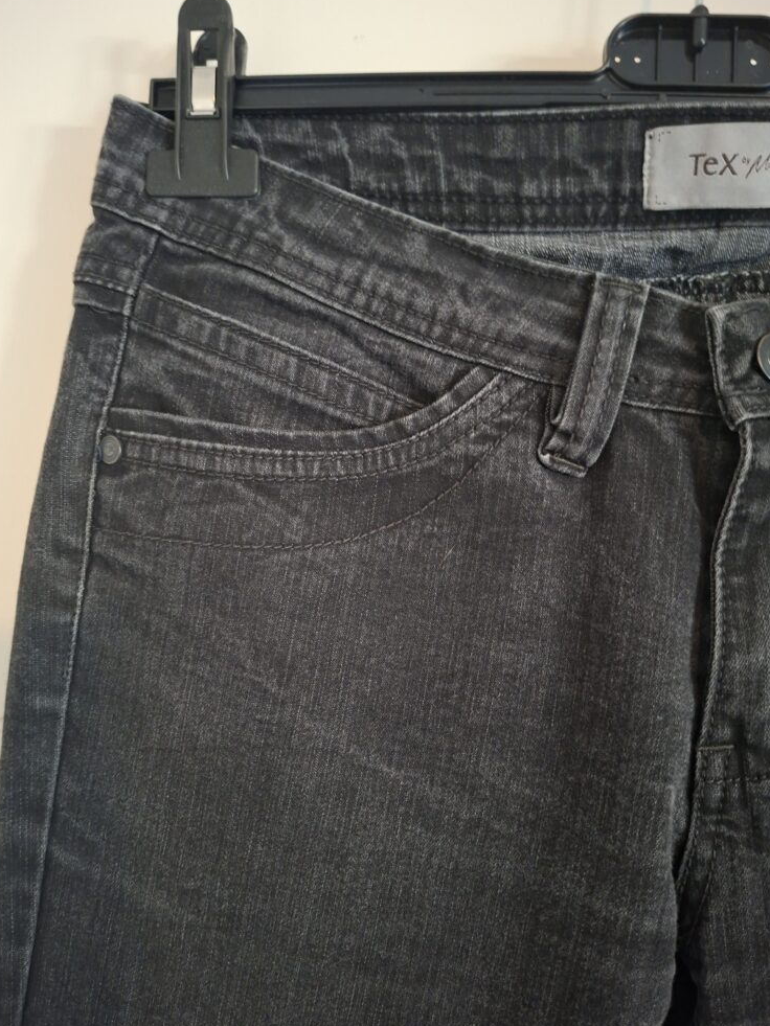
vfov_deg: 71.6
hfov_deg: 56.8
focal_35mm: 24
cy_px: 520
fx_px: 712
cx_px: 388
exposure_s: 1/20
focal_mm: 5.54
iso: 800
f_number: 1.8
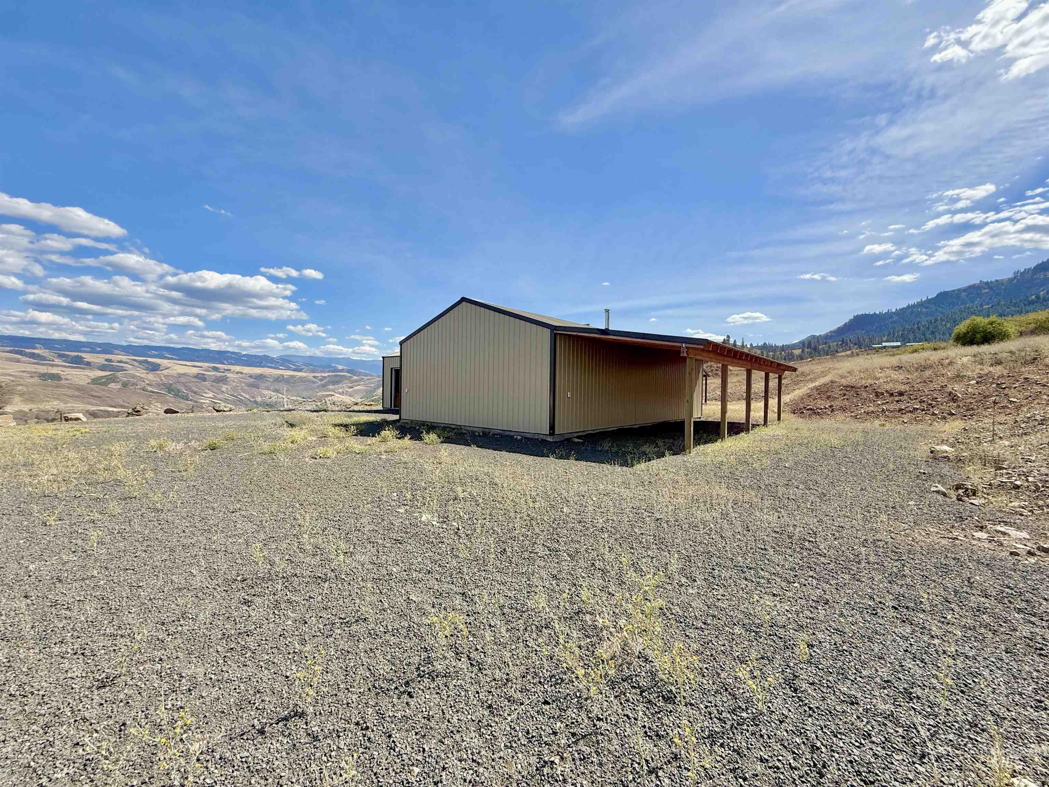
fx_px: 424
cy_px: 394
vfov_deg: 85.7
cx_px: 524
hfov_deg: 102.1
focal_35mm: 14
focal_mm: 2.22
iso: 50
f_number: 2.2
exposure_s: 1/1961
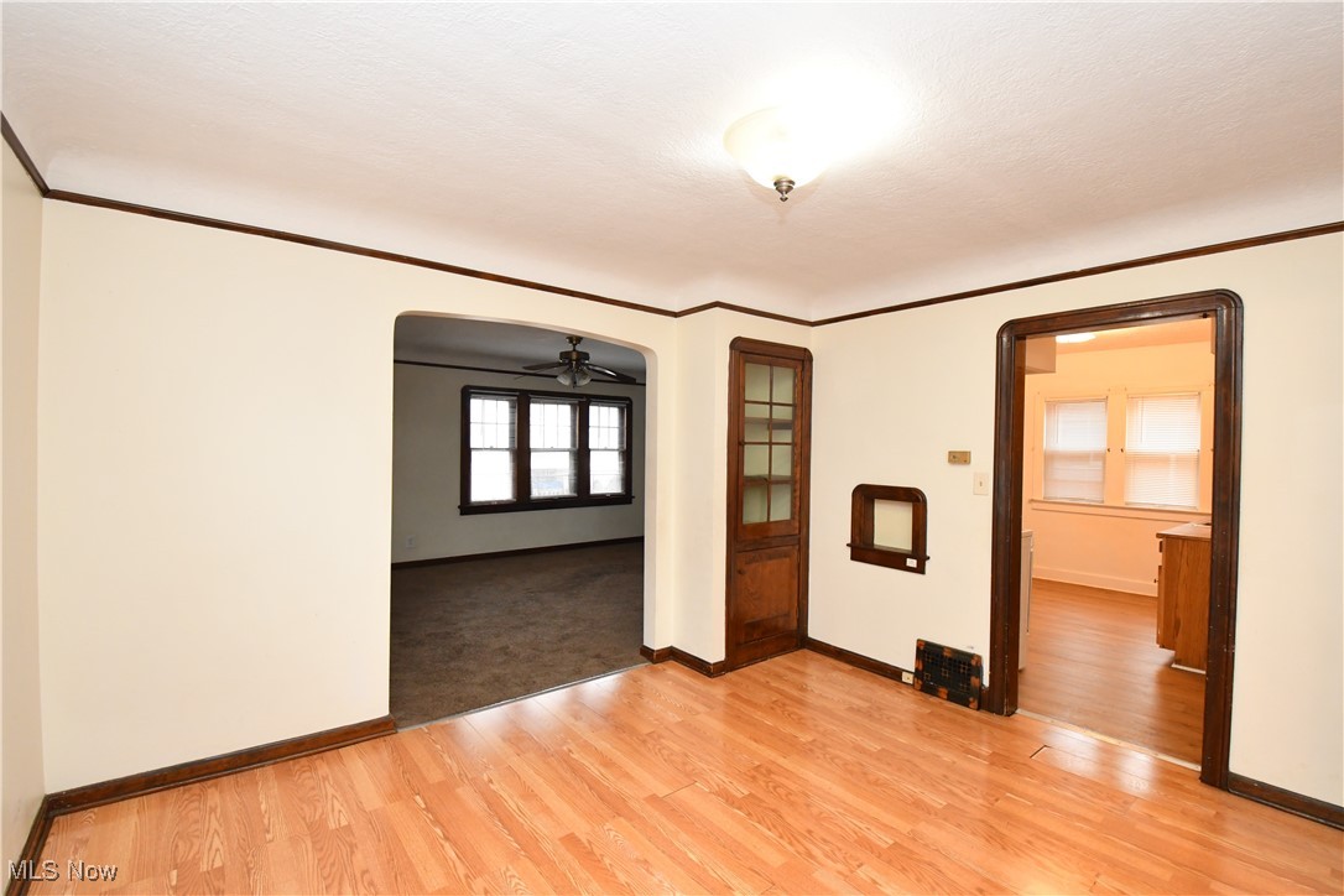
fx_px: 560
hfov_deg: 100.4
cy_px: 448
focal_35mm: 15
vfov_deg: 77.3
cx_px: 672
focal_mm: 10
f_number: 8
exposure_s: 1/30
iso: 2200
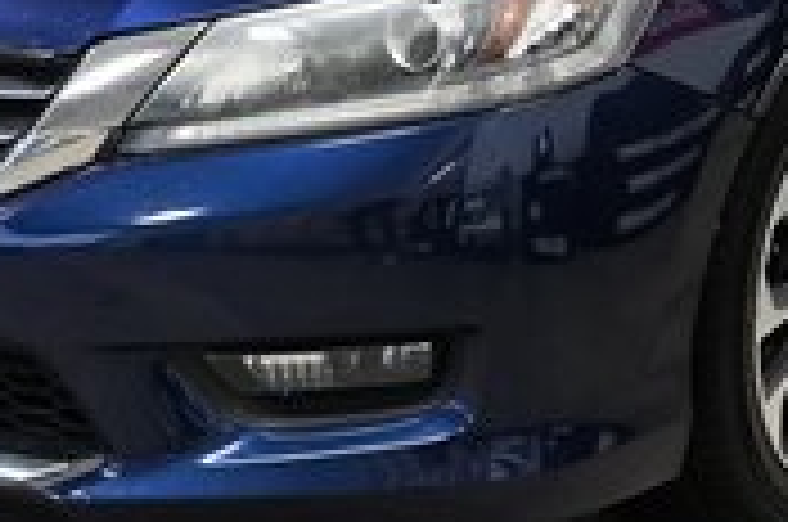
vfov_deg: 12.2
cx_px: 455
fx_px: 2443
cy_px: 180
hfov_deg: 18.3
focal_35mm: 112
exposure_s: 1/125
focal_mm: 30.5
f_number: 4
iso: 1000
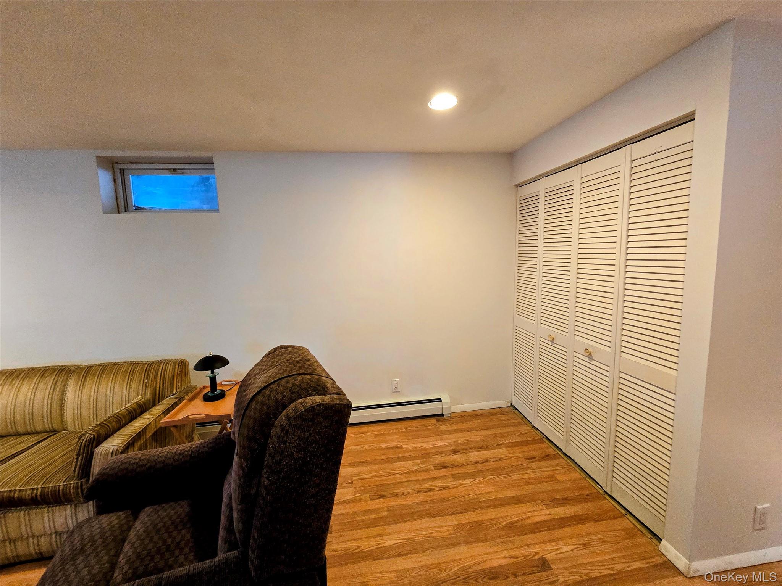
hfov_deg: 106.2
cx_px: 391
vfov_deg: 89.9
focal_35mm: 13
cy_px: 293
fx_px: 294
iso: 500
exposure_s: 1/60
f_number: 2.2
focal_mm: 2.2
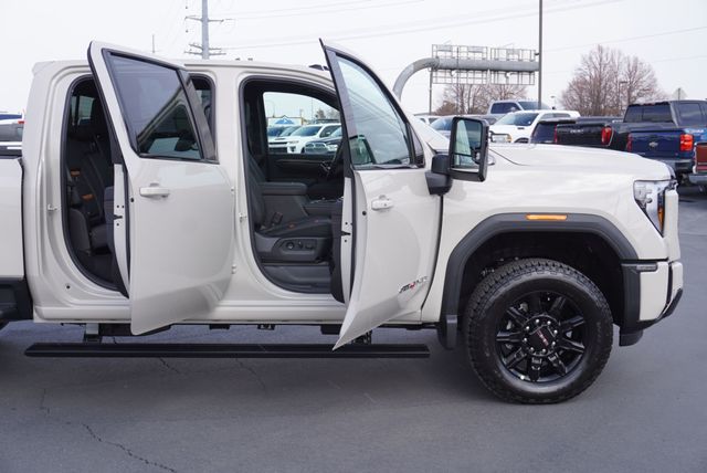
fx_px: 855
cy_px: 236
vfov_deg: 30.9
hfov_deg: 44.9
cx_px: 354
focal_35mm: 44
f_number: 7.1
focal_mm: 29
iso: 100
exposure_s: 1/125
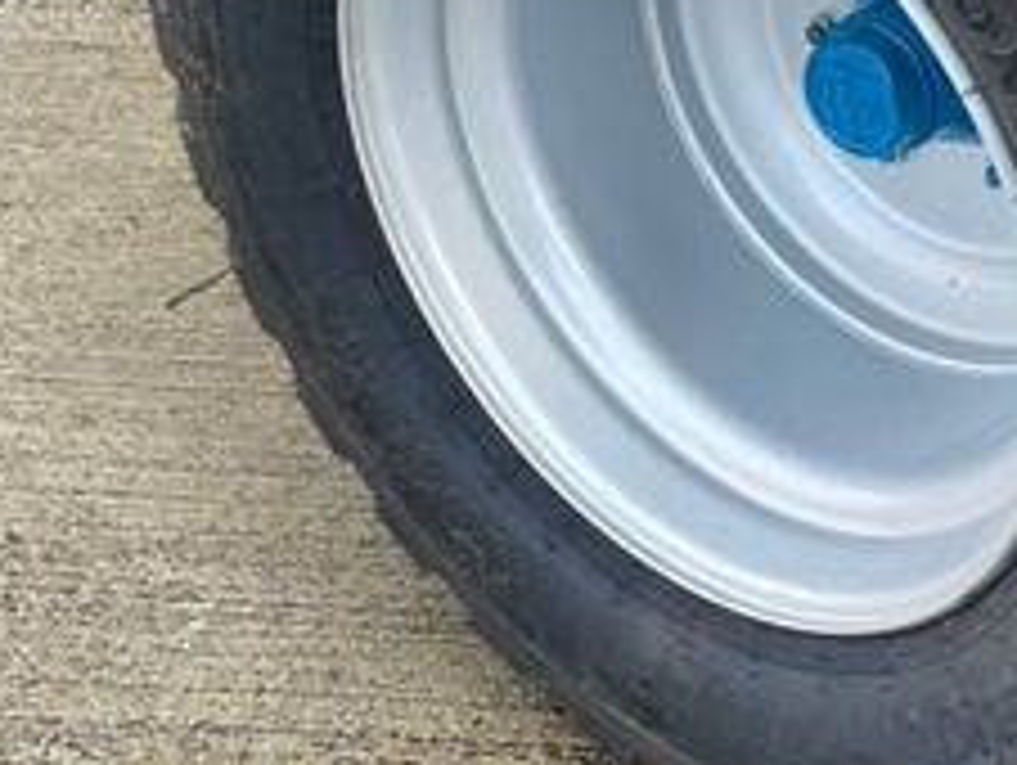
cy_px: 94
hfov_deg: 27.6
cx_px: 819
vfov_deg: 20.9
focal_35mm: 69
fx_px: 2029
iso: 40
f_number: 1.6
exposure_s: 1/121
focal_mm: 4.2
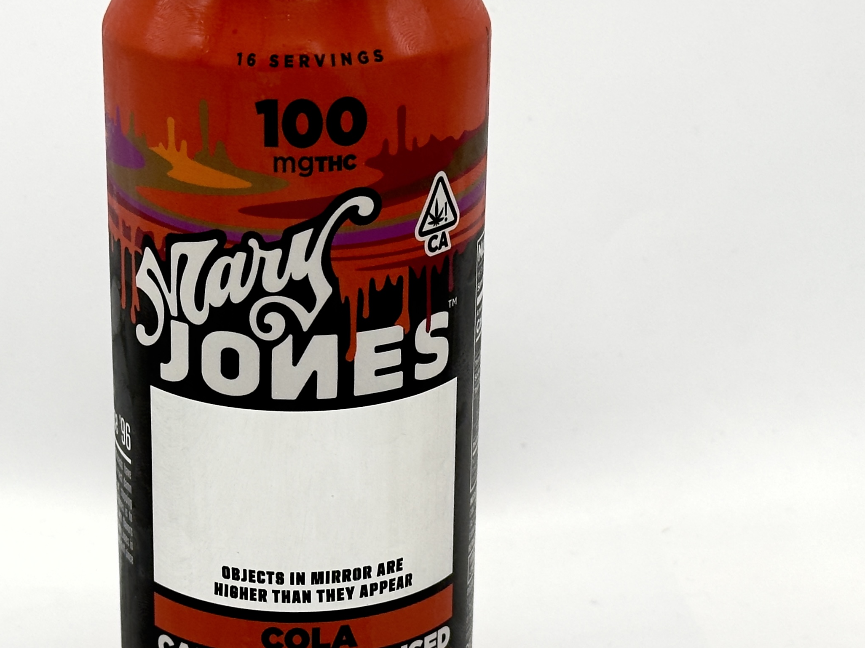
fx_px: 1799
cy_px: 359
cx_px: 300
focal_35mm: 72
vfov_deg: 20.4
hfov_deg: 26.9
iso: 64
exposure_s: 1/3257
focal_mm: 6.76
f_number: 1.78
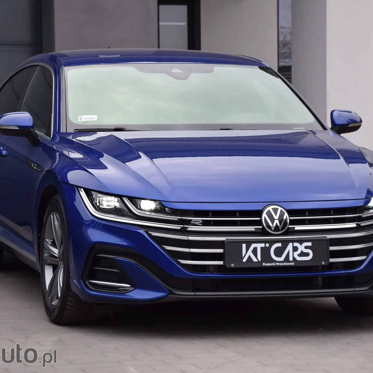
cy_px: 186
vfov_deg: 10.6
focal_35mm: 165
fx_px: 2012
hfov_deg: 10.6
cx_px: 190
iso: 320
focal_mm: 86
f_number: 5.6
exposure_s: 1/500
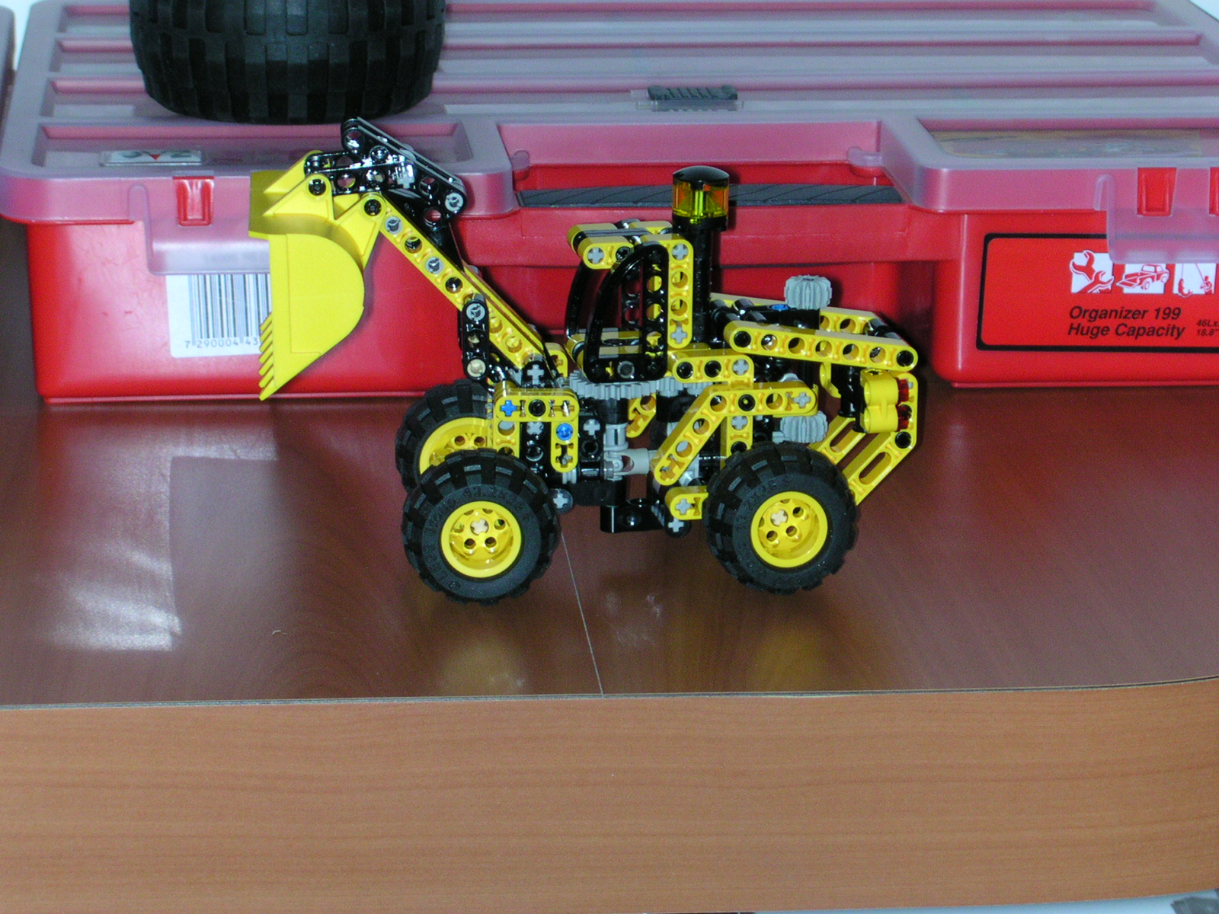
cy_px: 457
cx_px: 610
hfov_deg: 17.7
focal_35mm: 111
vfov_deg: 13.3
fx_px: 3909
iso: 196
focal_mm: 16.8
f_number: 4.8
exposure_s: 1/60
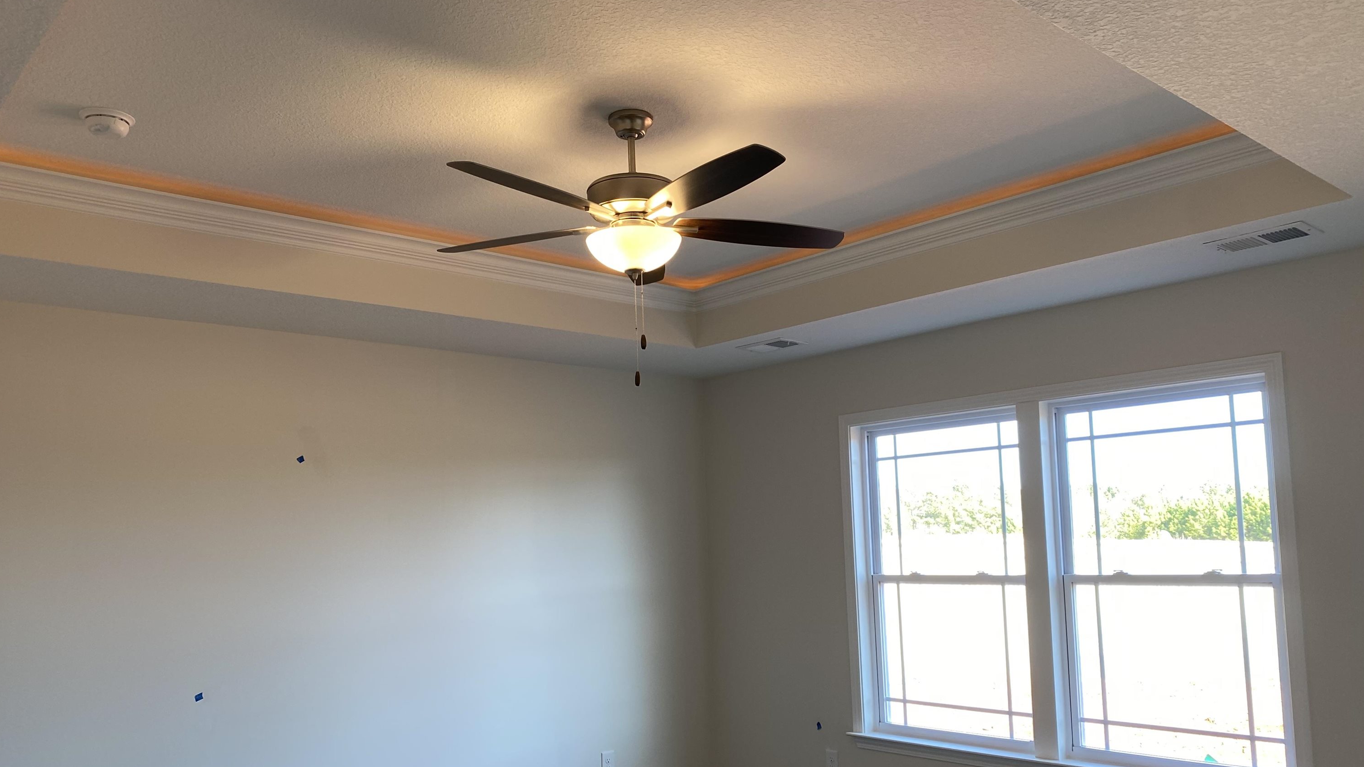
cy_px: 482
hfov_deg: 66.1
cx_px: 686
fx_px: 1049
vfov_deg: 39.9
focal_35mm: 29
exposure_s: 1/120
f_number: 1.8
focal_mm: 4.25
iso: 64
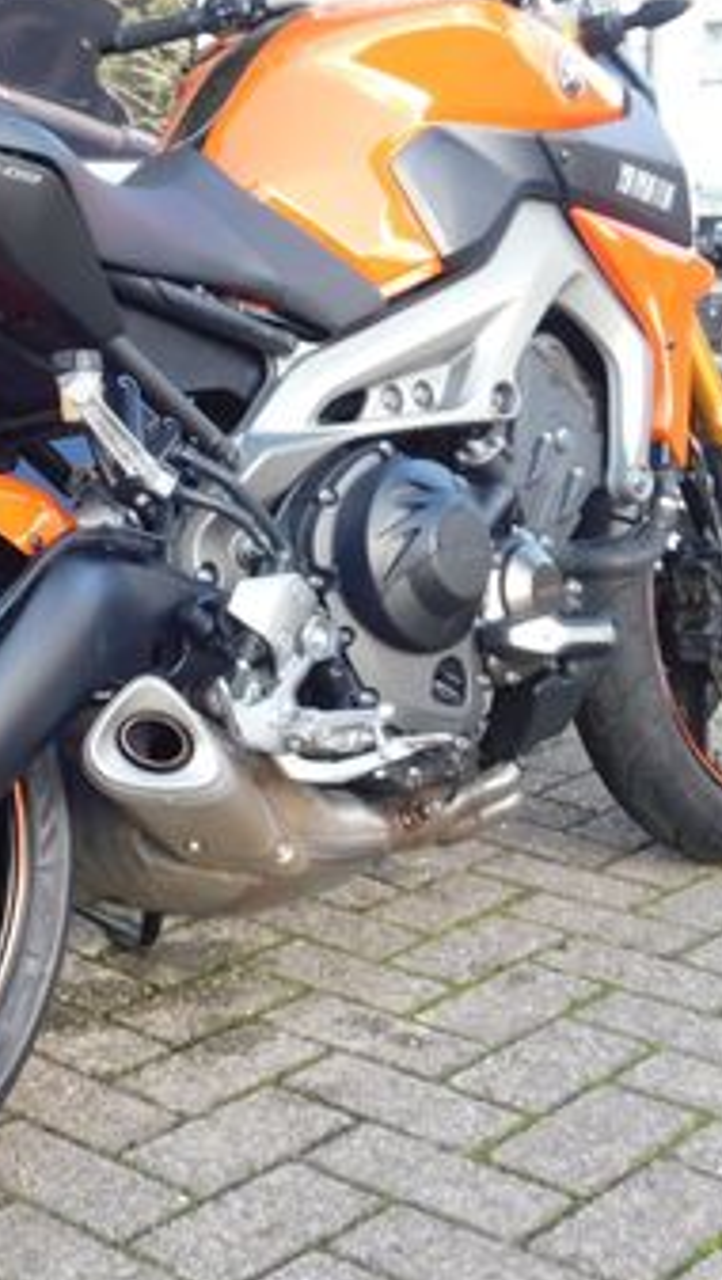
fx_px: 2106
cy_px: 433
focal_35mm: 62
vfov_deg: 33.5
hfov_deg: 19.0
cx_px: 15
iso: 125
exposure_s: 1/100
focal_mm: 5.3
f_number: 3.2
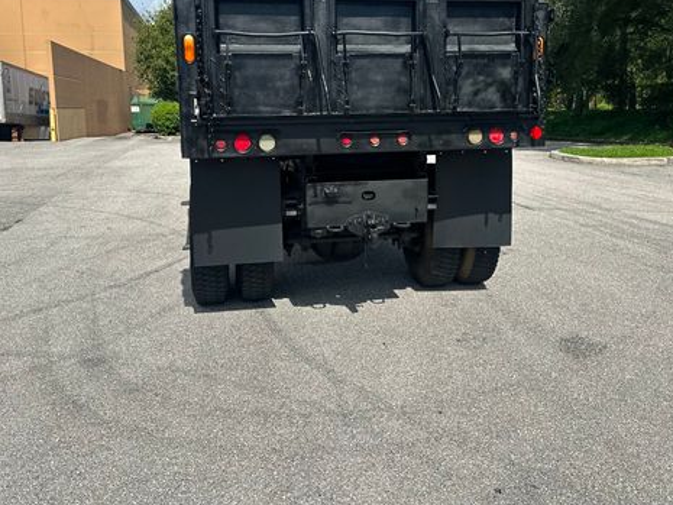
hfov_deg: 55.3
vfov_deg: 42.3
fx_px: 642
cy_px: 162
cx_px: 359
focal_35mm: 33
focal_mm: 6.86
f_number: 1.78
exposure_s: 1/6623
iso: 80
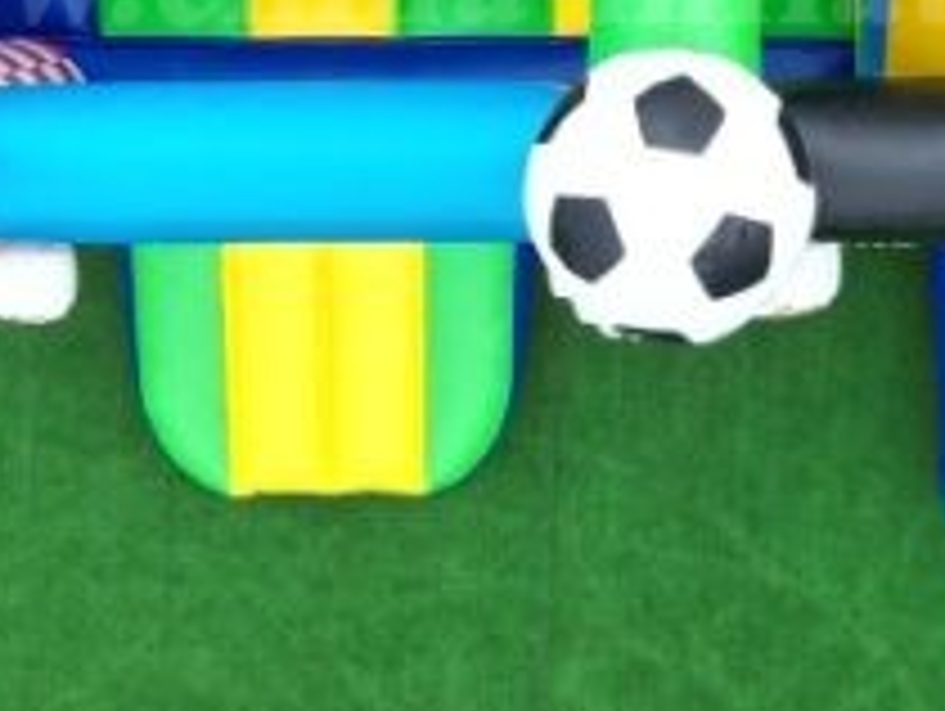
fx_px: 3198
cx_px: 693
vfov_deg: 12.4
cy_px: -122
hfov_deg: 16.7
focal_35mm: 117
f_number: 1.7
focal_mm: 6.72
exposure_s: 1/725
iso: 100
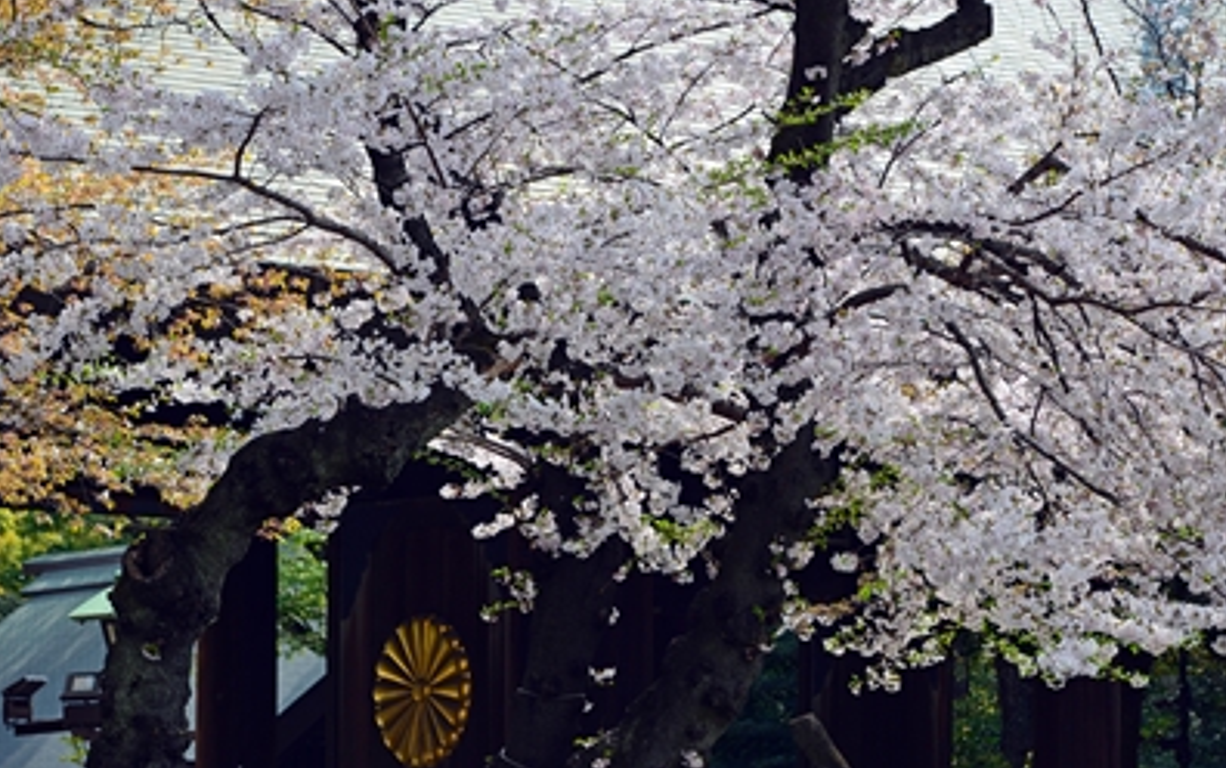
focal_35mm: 139
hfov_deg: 15.0
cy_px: 389
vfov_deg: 9.4
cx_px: 610
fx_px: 4647
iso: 200
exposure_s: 1/200
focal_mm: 135
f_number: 7.1
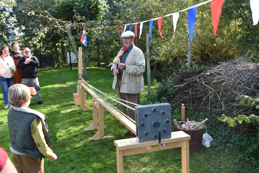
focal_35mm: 38
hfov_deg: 51.3
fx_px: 270
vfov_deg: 35.5
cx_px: 130
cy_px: 86
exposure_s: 1/200
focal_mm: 25
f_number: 7.1
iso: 400
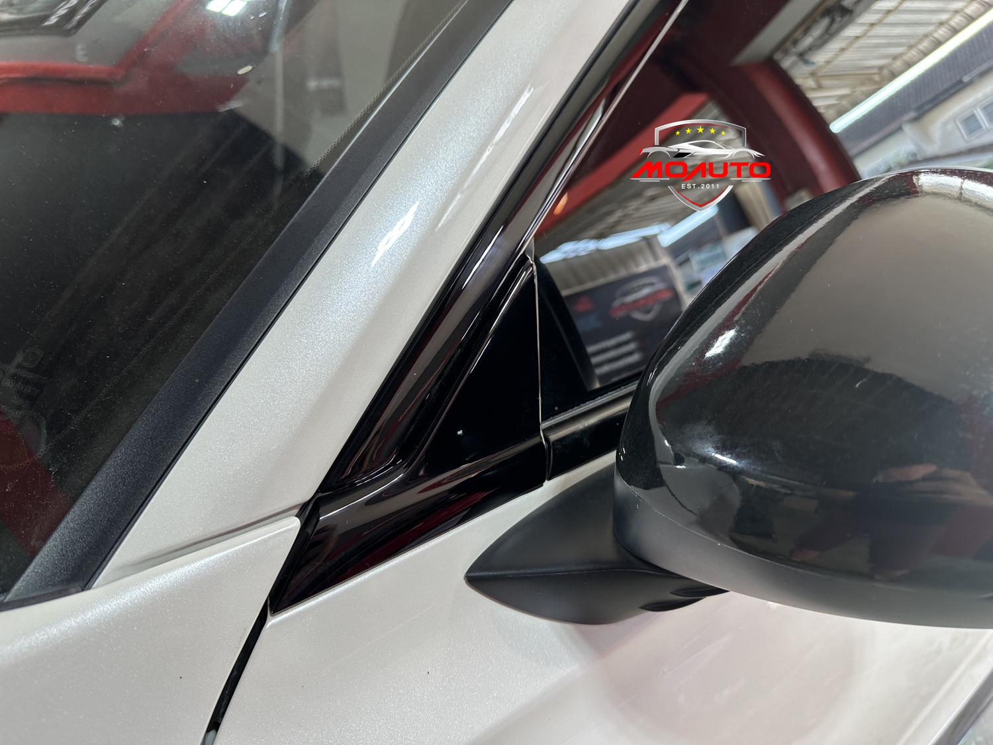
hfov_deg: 71.6
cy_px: 372
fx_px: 688
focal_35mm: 24
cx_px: 496
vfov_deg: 56.8
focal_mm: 6.86
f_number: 1.78
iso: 64
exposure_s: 1/100
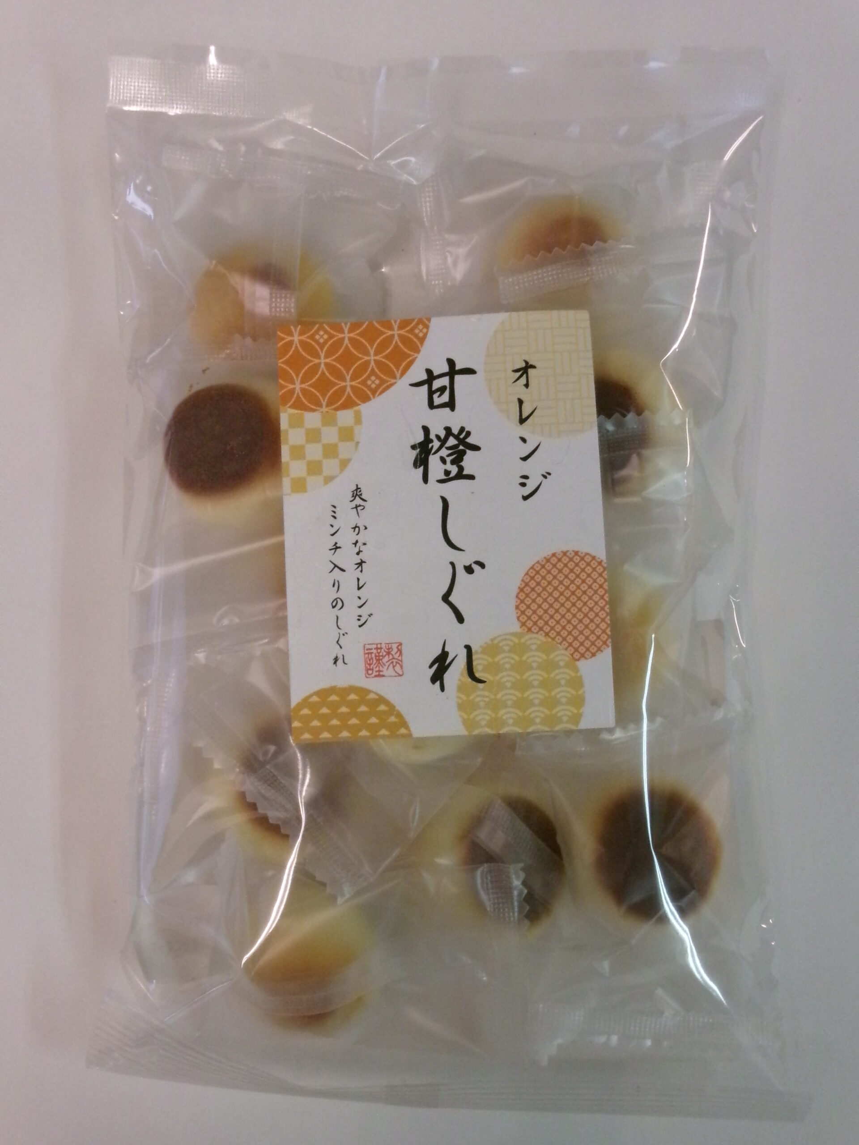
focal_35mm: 53
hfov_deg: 27.5
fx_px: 1754
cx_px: 430
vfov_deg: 36.2
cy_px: 572
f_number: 4.9
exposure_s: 1/100
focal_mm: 9.5
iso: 800
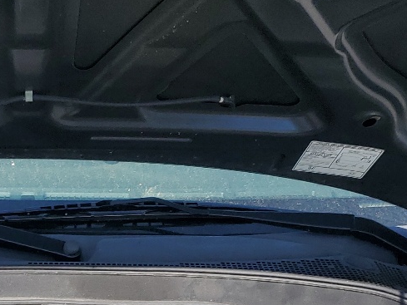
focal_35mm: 85
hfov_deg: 22.4
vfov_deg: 16.2
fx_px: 1000
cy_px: 429
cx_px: 29
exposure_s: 1/2000
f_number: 1.5
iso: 50
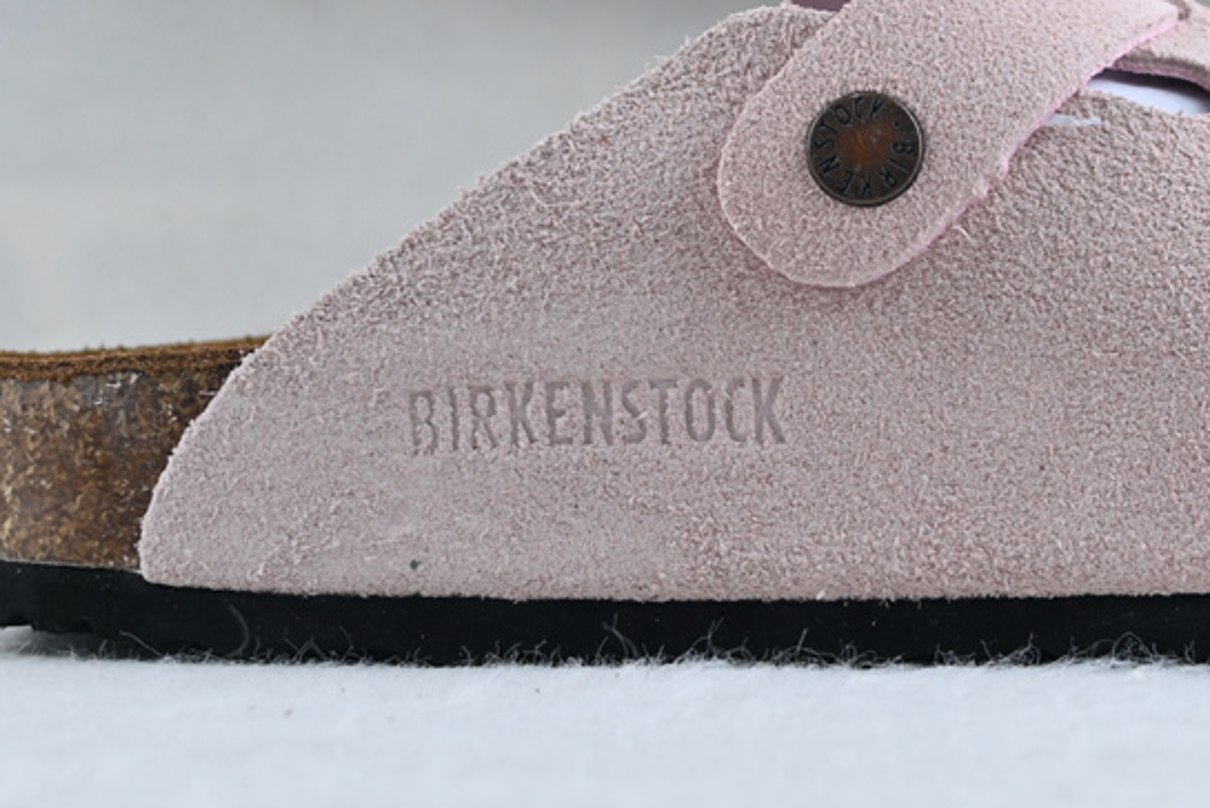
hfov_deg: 19.9
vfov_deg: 13.5
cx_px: 1092
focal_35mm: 101
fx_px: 3385
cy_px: 131
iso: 100
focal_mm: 30.5
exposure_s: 1/40
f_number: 4.8
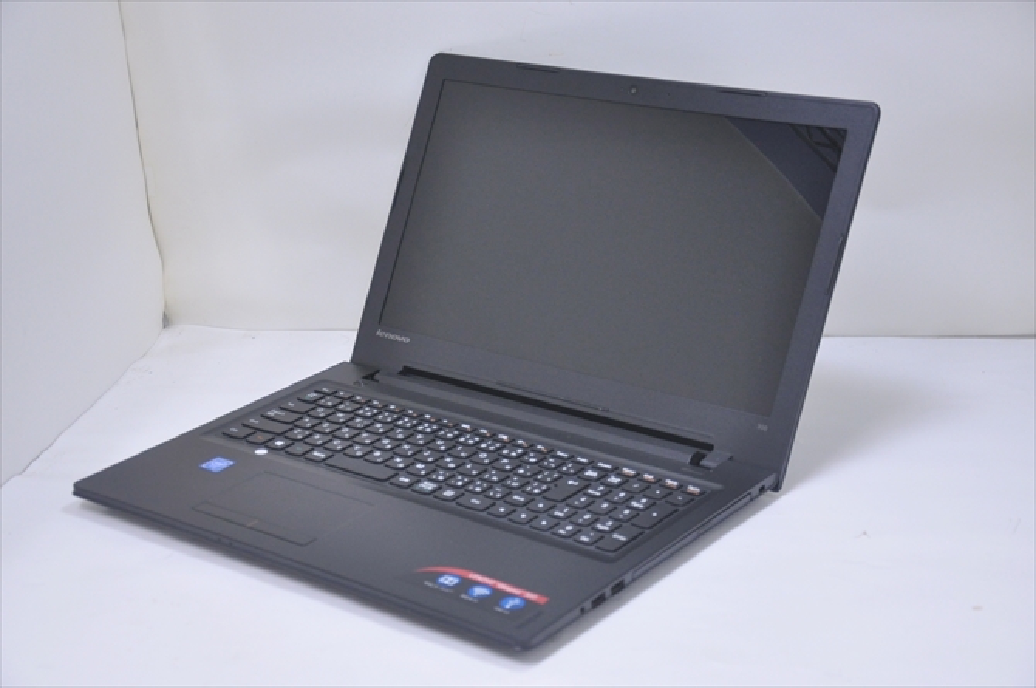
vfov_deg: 21.5
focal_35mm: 63
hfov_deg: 31.9
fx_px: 1811
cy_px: 344
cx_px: 518
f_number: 4.8
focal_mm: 42
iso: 800
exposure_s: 1/40
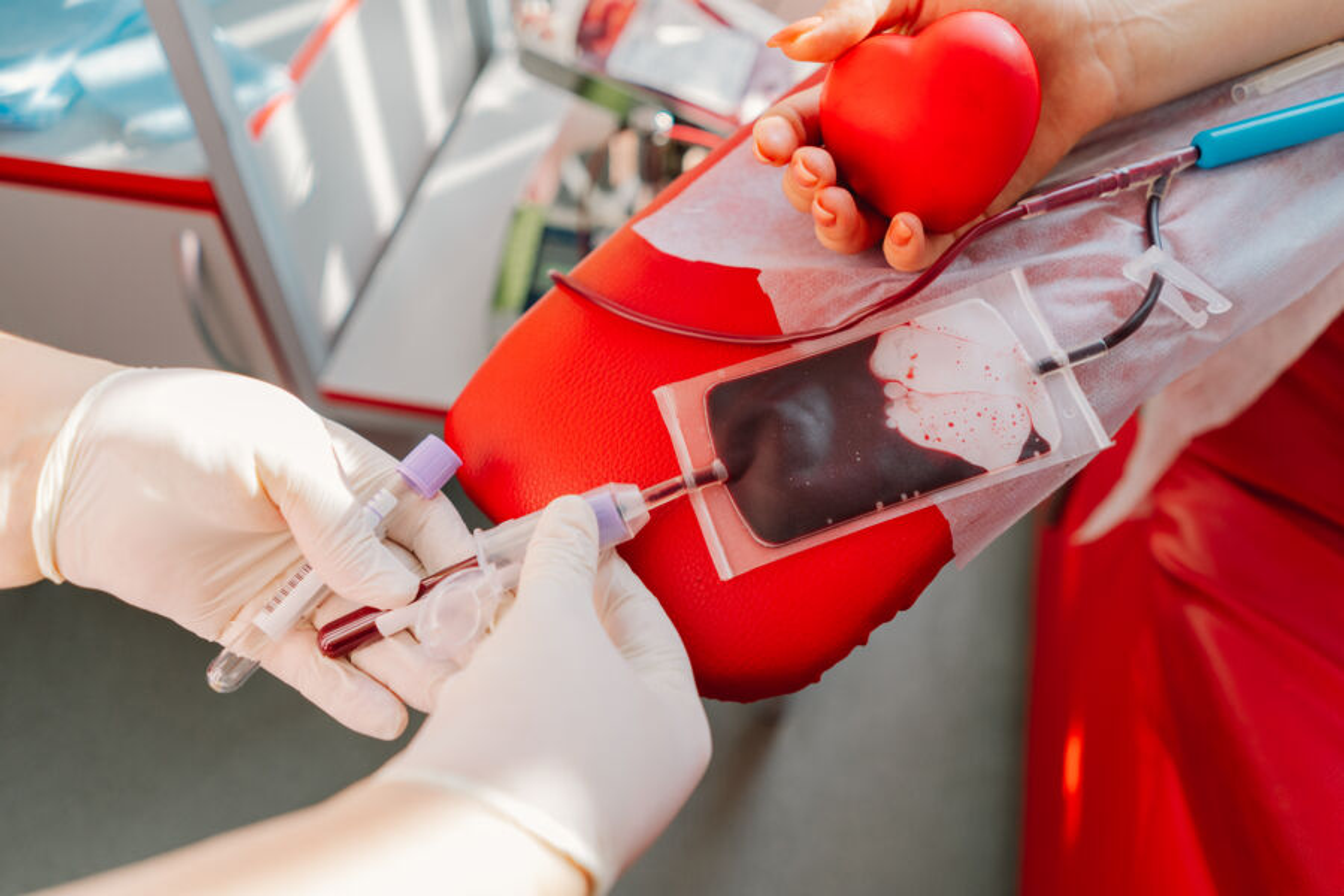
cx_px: 672
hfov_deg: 65.5
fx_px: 1045
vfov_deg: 46.4
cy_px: 448
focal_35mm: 28
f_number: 2.8
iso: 160
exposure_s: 1/160
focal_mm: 28
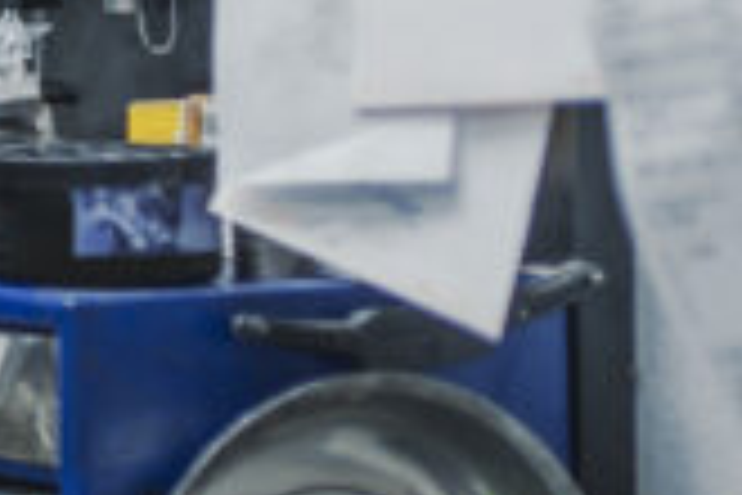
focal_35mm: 217
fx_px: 4472
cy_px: -22
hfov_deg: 8.4
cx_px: -1268
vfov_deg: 6.3
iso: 160
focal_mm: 35
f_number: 1.8
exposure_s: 1/125
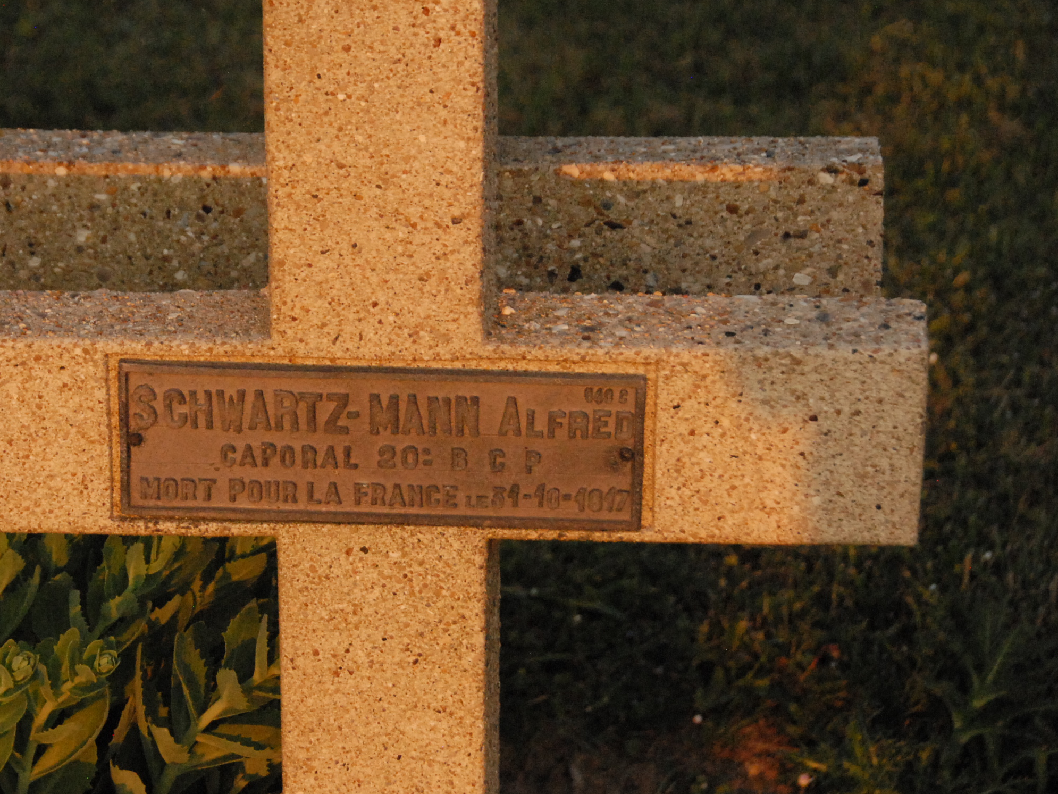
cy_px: 420
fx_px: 4179
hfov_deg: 14.4
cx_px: 309
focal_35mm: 137
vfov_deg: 10.9
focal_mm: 65
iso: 1600
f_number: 7.1
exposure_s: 1/1250
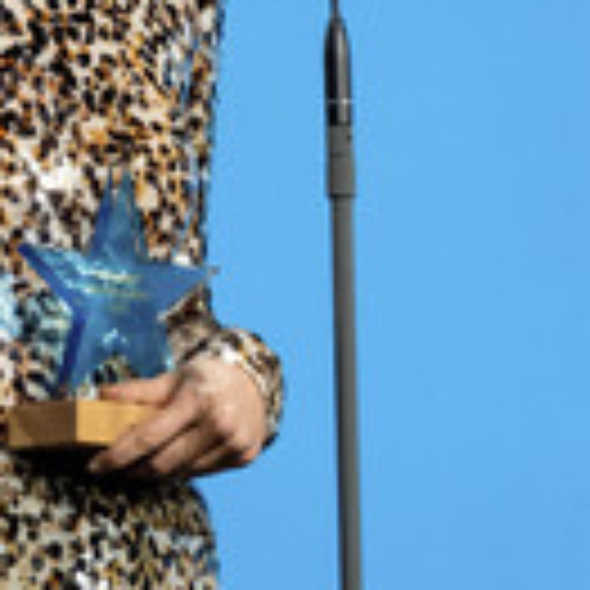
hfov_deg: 3.2
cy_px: 68
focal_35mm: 545
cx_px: 498
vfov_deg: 3.2
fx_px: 10509
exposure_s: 1/300
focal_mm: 124.3
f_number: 2.8
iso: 2500
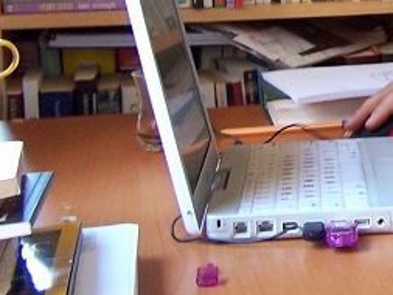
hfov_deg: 15.4
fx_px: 1363
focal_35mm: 120
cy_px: -26
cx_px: 542
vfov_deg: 12.2
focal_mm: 6.3
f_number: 2.8
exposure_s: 1/15
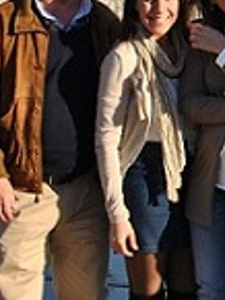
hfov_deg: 10.0
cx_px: 420
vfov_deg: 13.8
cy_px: -27
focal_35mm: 140
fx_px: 1212
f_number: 7.1
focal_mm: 28
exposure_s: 1/200
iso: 100
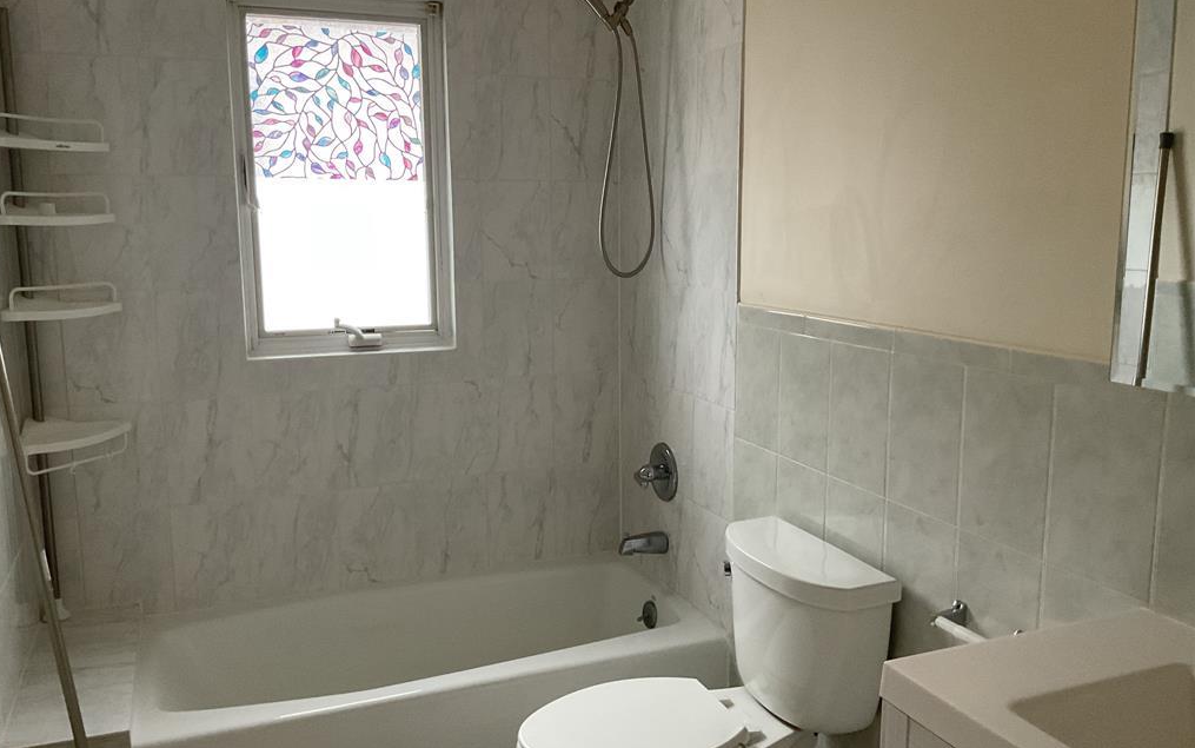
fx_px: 1010
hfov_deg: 61.2
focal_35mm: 31
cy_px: 373
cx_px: 593
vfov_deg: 40.6
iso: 160
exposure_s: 1/60
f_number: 1.8
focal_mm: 3
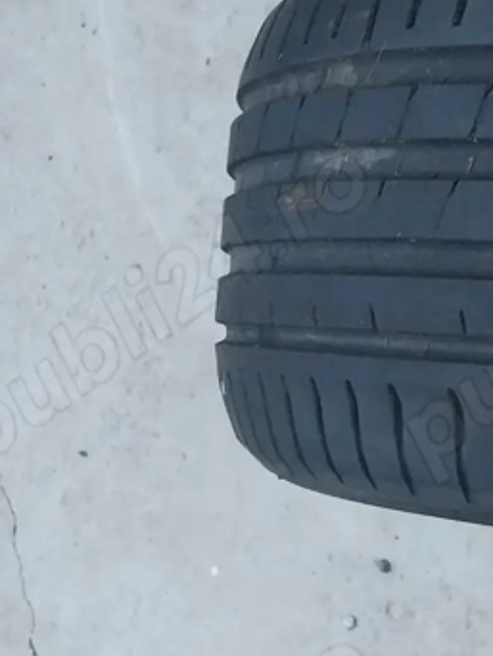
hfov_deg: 16.8
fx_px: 1441
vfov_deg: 25.6
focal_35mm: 76
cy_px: 341
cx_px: 833
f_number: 1.8
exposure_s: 1/25
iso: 500
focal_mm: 4
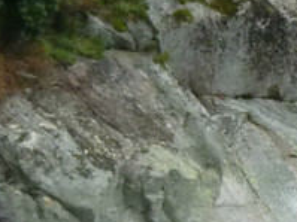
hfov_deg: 1.7
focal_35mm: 1183
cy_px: 410
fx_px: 10144
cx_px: 558
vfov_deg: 1.3
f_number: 3.7
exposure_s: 1/500
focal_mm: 32.7
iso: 250
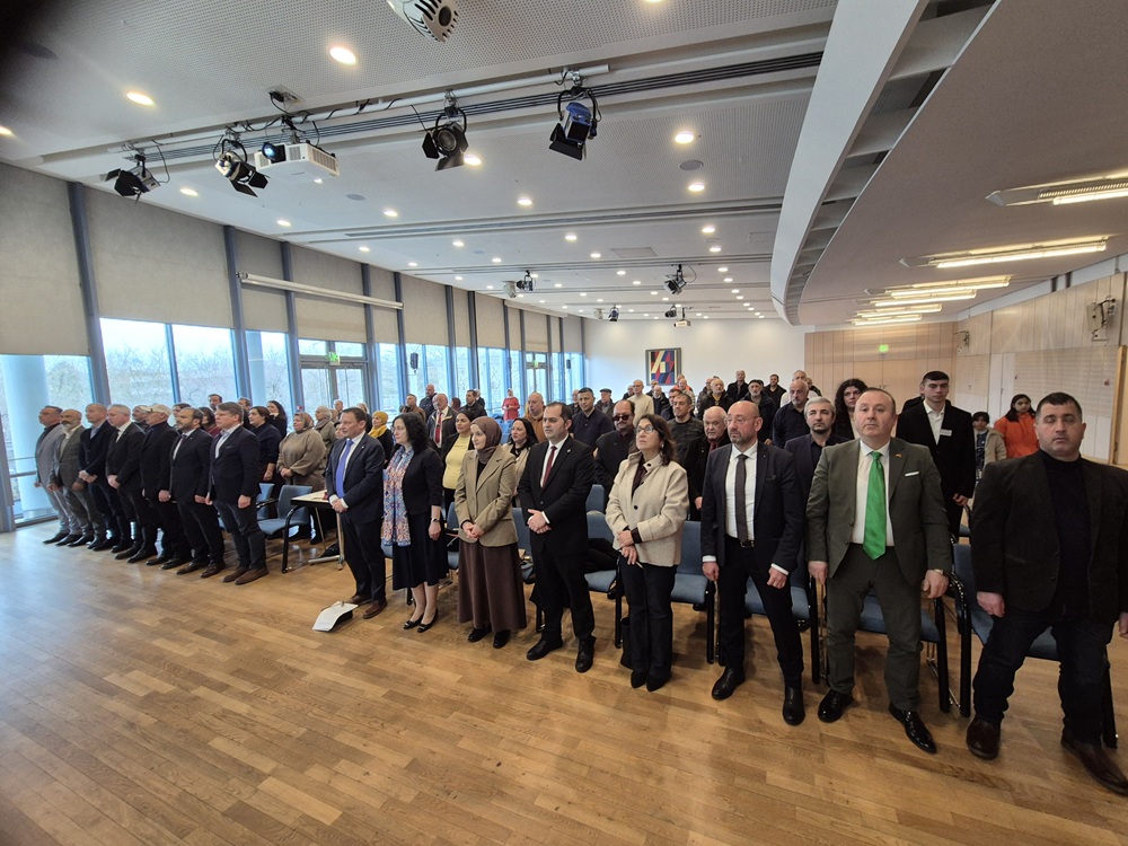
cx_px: 564
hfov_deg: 106.2
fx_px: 424
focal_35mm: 13
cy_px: 423
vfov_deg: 89.9
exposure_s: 1/50
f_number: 2.2
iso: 250
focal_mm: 2.2
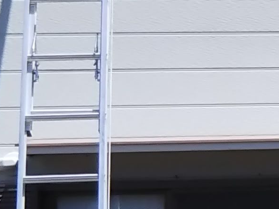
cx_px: 668
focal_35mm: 212
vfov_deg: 7.0
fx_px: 1709
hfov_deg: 8.5
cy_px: 131
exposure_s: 1/1096
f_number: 2.2
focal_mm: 4
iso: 20
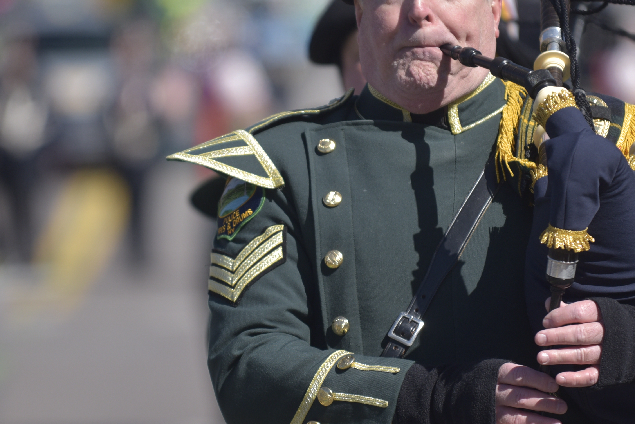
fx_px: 7341
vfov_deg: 3.3
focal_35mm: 416
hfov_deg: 5.0
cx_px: 274
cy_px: 161
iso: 200
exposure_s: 1/4000
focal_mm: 200
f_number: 2.8
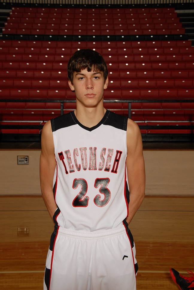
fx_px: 580
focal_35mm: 72
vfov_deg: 28.0
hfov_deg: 19.0
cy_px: 145
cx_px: 97
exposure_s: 1/125
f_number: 10
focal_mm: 48
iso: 400
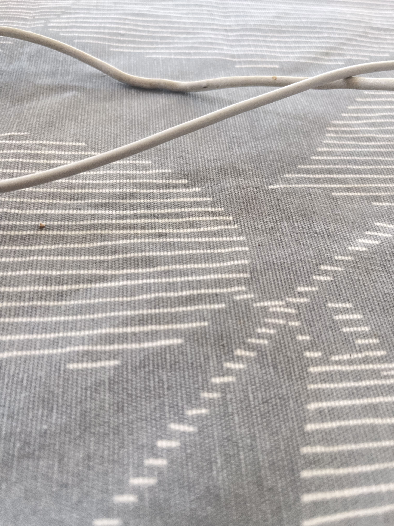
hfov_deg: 53.1
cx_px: 197
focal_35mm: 26
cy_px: 263
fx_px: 395
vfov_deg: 67.3
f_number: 1.6
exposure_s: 1/121
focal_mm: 5.1
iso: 125
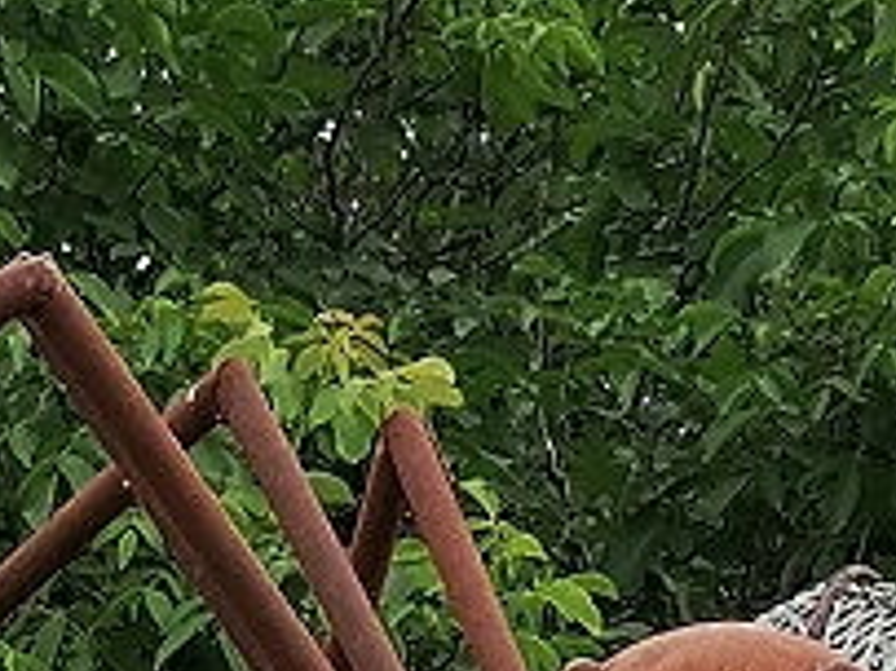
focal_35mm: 288
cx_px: 296
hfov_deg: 6.9
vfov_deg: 5.1
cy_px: 1201
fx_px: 7450
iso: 50
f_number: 1.8
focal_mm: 4.75
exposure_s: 1/208
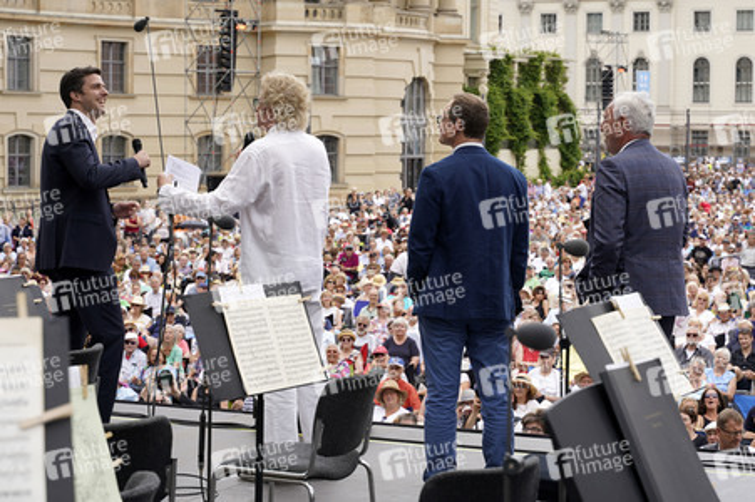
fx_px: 1509
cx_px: 378
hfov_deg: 28.1
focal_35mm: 72
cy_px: 251
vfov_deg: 18.9
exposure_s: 1/250
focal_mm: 72
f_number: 7.1
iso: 200
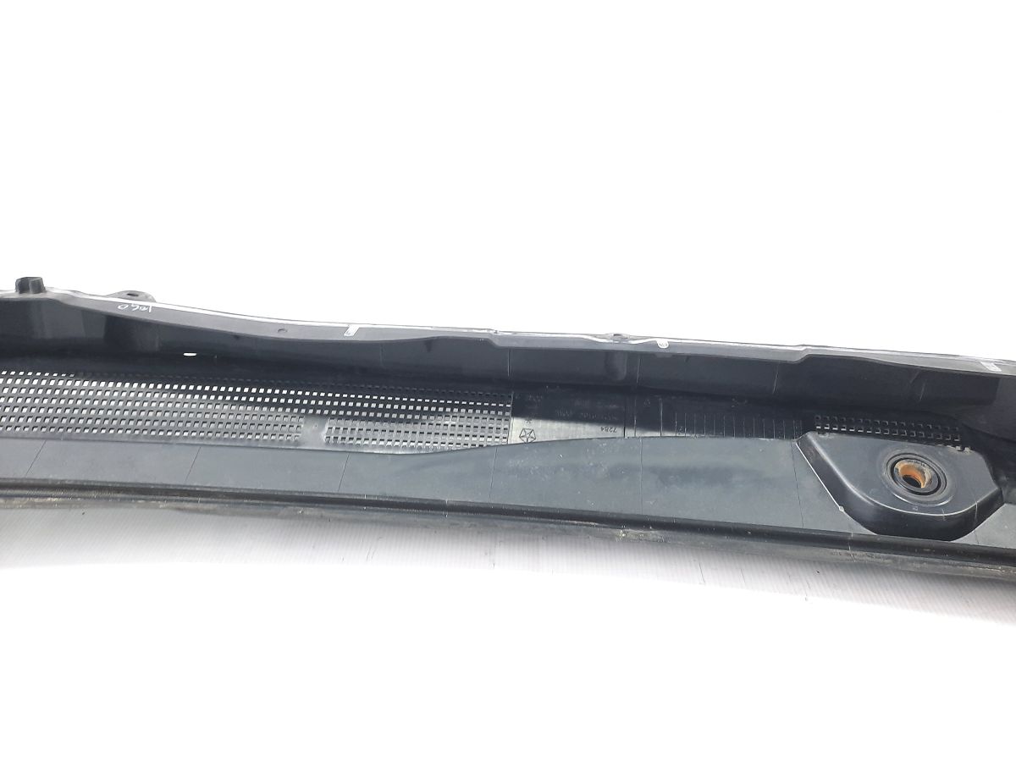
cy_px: 381
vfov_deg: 54.9
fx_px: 734
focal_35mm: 25
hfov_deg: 69.4
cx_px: 508
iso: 160
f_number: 2
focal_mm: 4.6
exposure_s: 1/50
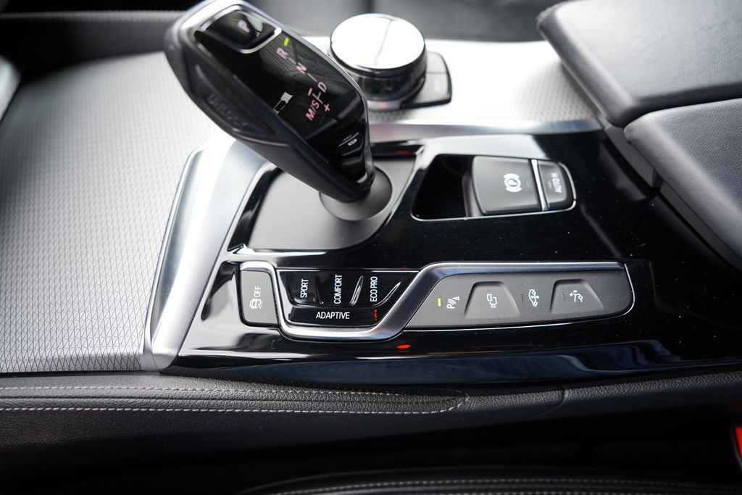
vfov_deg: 53.1
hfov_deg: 73.7
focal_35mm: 24
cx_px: 371
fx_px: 495
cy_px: 248
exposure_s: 1/60
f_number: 4
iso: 800
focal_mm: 24
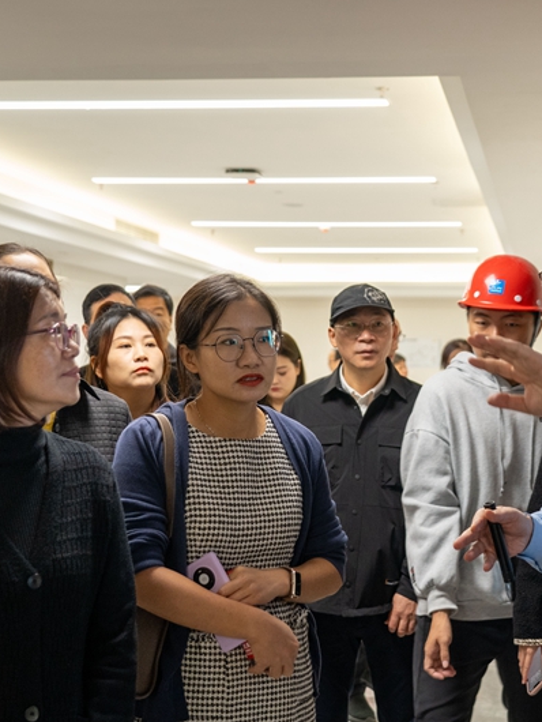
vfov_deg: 33.2
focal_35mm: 58
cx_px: 404
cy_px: 362
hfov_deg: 25.0
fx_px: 1210
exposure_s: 1/100
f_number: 4
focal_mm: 40
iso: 2000
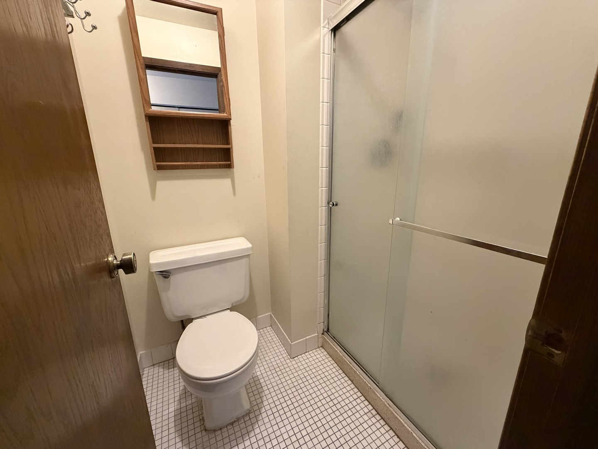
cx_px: 299
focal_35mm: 14
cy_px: 224
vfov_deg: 85.7
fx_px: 242
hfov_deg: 102.1
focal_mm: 2.22
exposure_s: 1/60
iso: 640
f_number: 2.2
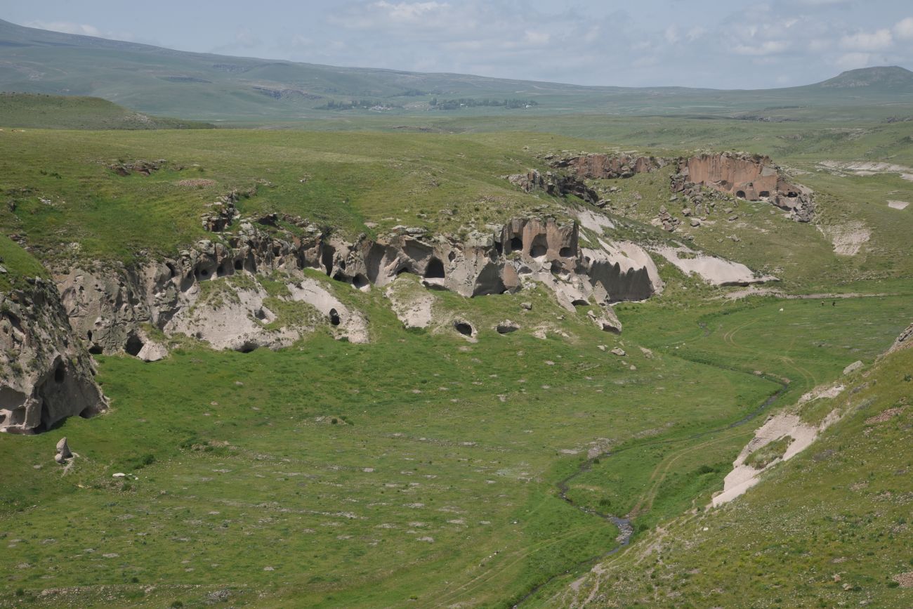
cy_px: 304
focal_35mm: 56
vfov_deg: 24.2
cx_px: 456
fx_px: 1420
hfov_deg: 35.6
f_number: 16
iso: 125
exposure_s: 1/125
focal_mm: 56
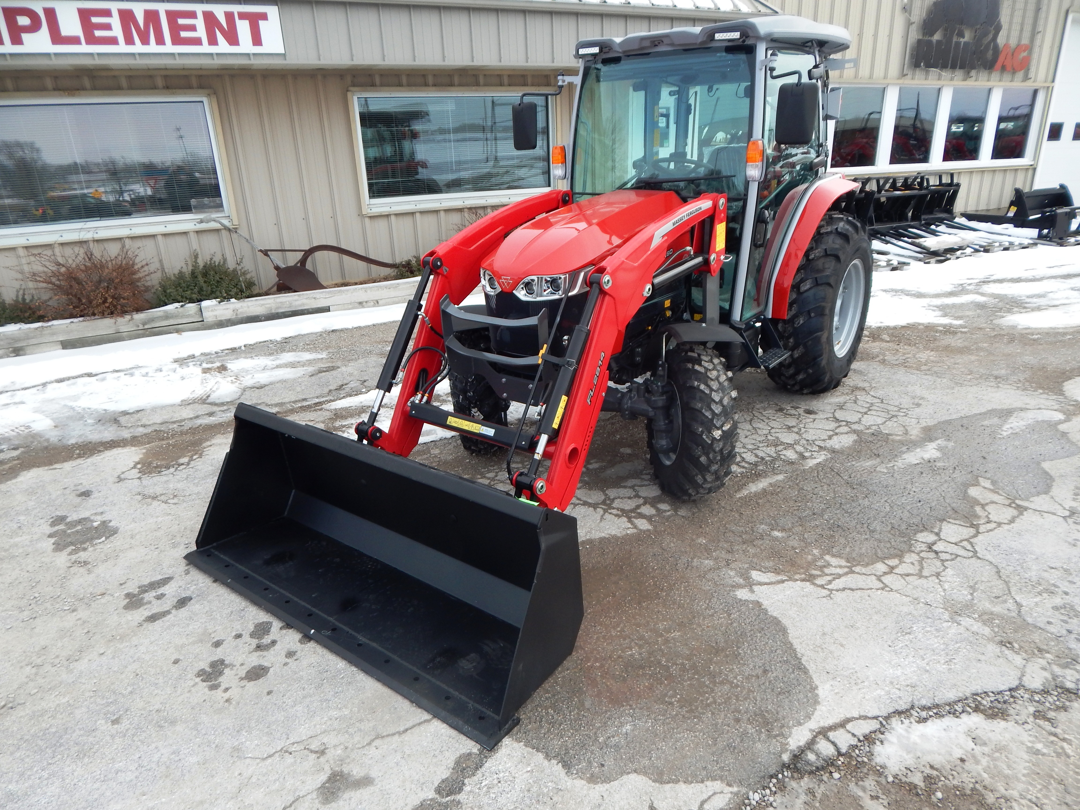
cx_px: 540
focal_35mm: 22
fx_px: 686
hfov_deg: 76.4
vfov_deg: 61.1
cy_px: 405
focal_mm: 4
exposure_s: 1/640
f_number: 3
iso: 125
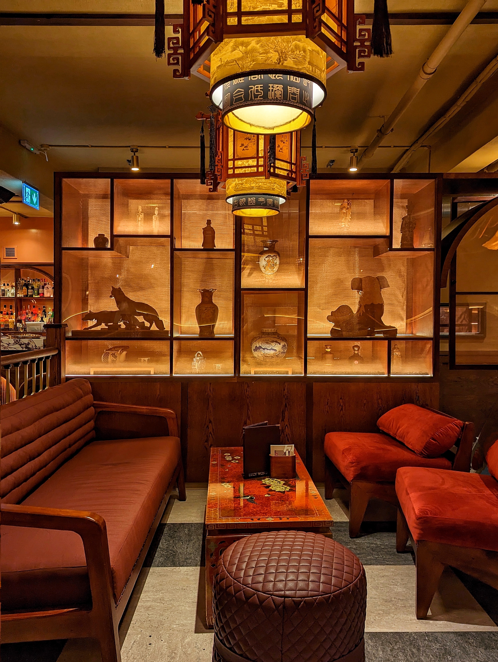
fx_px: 459
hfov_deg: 56.9
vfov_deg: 71.5
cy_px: 331
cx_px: 249
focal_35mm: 24
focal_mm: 6.81
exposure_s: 1/29.5
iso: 60
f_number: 1.85
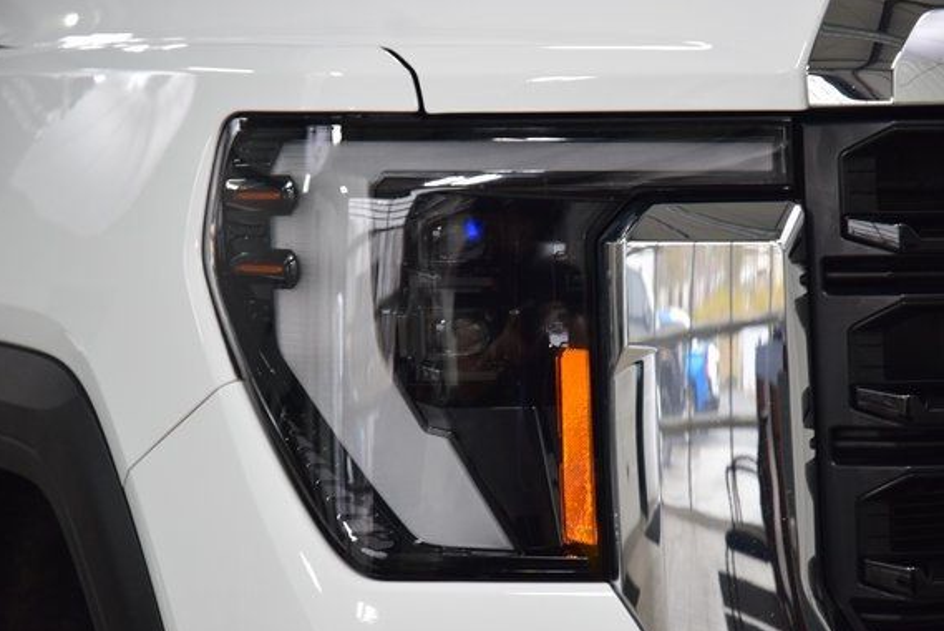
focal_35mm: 118
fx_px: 3096
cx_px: 523
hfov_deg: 17.3
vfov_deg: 11.6
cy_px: 341
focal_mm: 70
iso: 1600
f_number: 5.6
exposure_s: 1/125
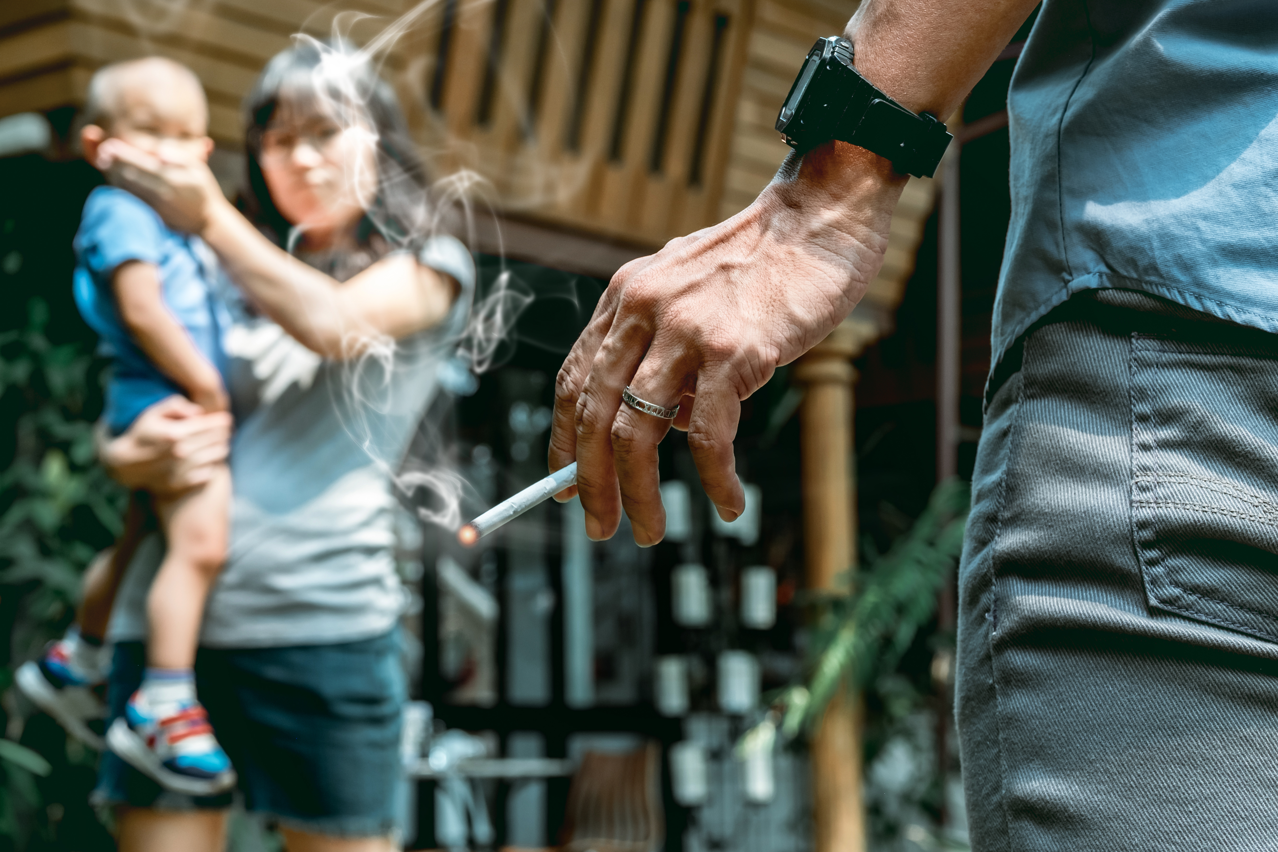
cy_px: 426
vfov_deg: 18.2
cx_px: 639
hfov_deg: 27.0
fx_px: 2662
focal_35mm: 75
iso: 640
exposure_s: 1/60
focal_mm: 50
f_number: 6.4
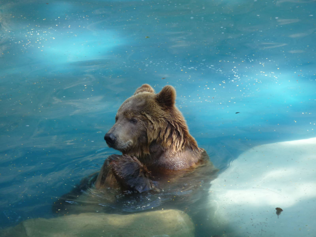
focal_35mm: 280
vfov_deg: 5.3
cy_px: 118
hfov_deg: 7.1
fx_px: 2556
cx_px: 158
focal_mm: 47
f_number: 4.9
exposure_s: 1/60
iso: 125
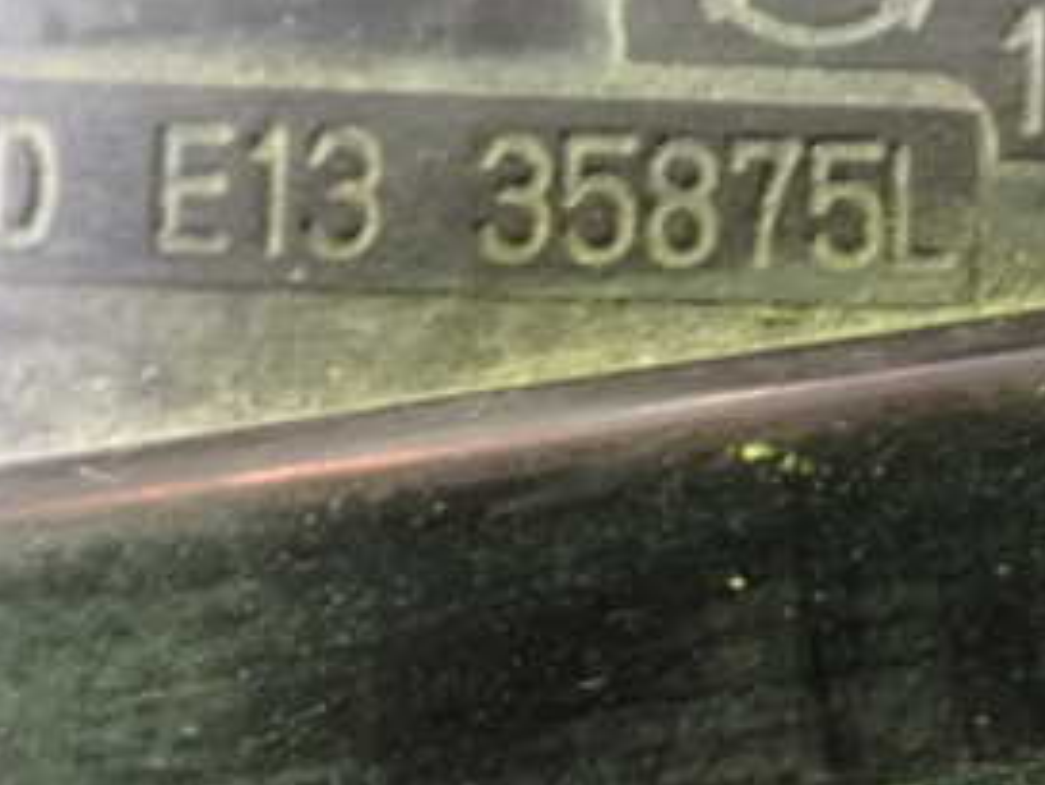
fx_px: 1993
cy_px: 303
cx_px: 800
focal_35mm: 66
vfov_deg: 22.2
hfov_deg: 28.9
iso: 1600
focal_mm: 5.4
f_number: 2.3
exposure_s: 1/25
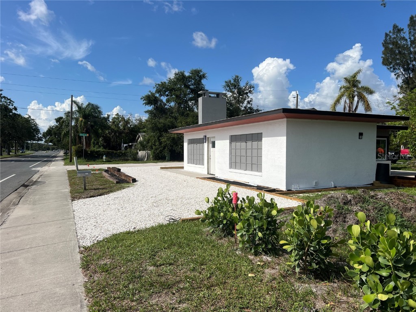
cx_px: 208
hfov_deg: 67.3
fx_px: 312
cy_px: 156
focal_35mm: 26
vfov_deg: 53.1
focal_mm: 5.7
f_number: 1.5
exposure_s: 1/6993
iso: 50
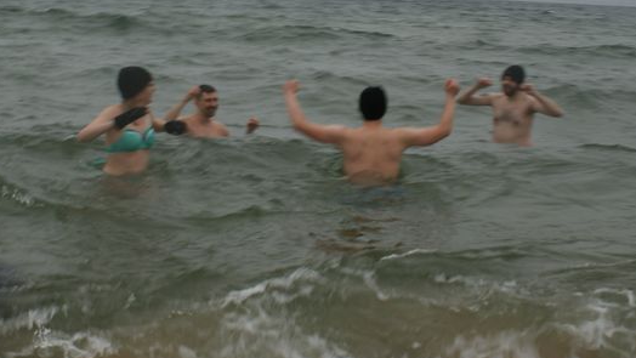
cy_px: 107
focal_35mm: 73
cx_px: 269
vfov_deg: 16.5
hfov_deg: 28.9
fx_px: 1231
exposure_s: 1/50
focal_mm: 28
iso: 100
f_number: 5
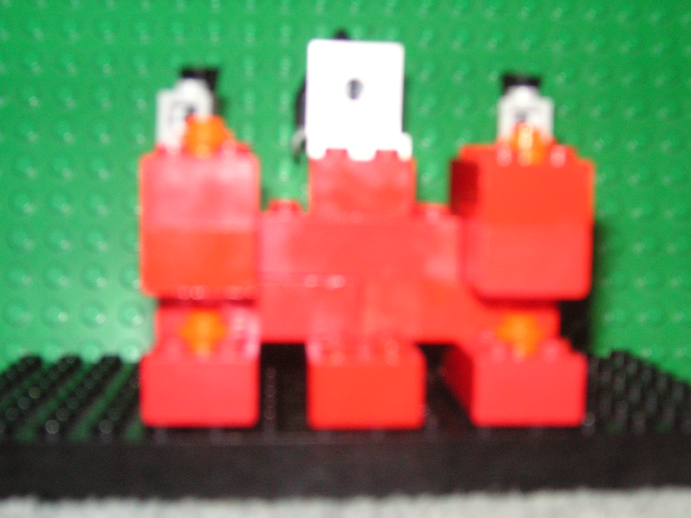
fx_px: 998
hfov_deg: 38.2
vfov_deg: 29.1
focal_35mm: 50
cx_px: 346
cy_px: 259
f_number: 3.4
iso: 160
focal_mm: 8.4
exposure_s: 1/45
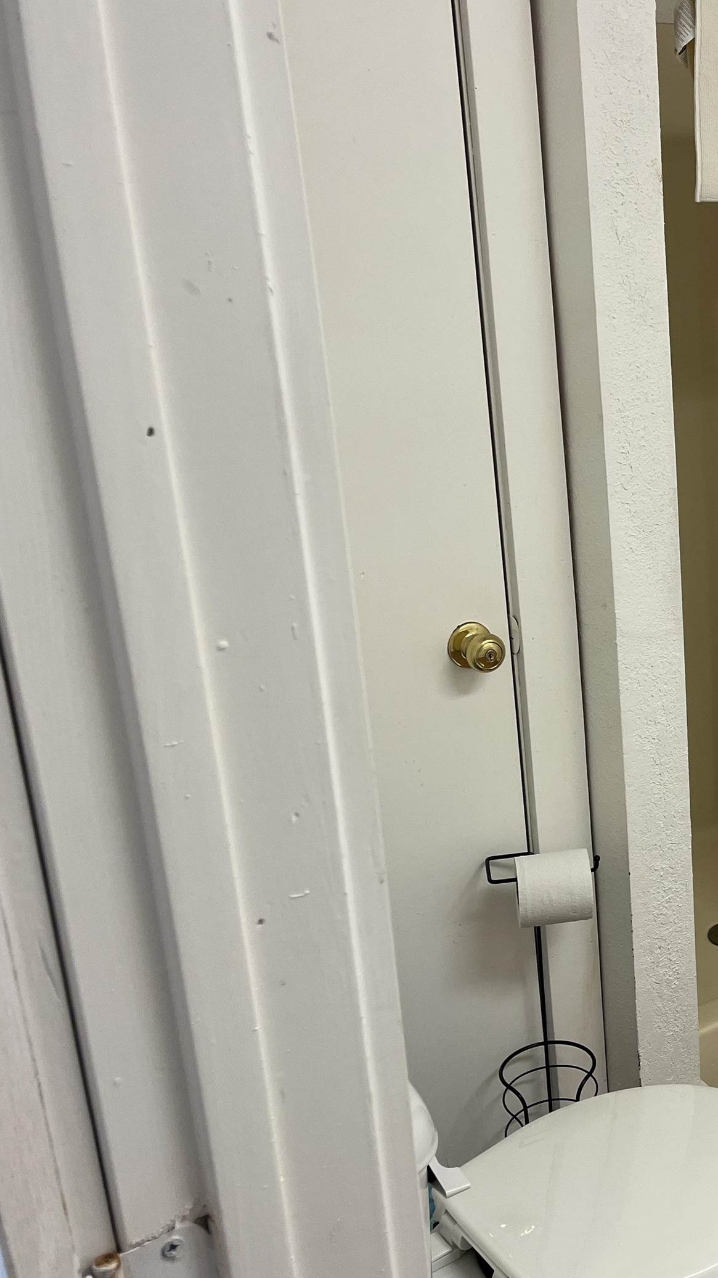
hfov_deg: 25.8
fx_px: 1422
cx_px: 828
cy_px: 634
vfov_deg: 48.4
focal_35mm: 42
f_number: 1.6
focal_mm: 5.1
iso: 80
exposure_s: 1/60
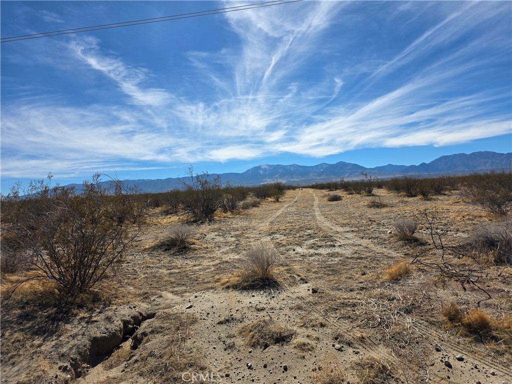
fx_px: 340
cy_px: 192
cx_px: 256
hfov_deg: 73.9
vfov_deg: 58.9
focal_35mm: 23
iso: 50
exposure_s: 1/7944
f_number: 1.7
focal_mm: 6.3
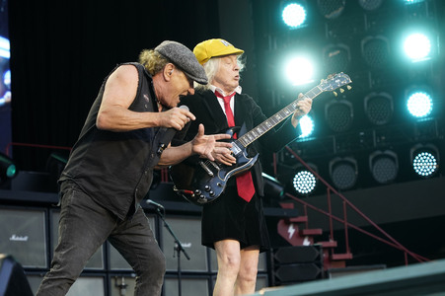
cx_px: 222
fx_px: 1087
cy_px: 148
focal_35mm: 88
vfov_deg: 15.5
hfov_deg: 23.1
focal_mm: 88
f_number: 5
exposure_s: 1/400
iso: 1600
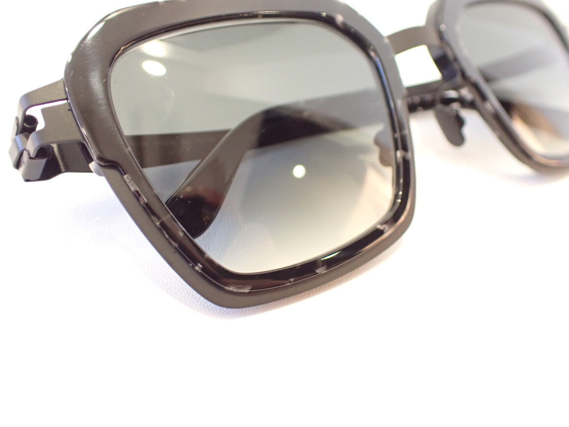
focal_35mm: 31
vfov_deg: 45.4
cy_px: 215
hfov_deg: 58.3
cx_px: 287
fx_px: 510
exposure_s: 1/50
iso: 800
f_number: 2.3
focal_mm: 5.4
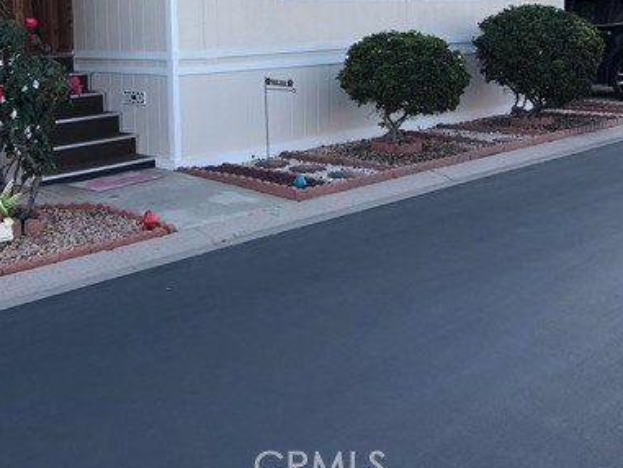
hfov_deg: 40.1
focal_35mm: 47
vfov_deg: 30.2
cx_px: 232
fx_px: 846
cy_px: 97
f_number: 1.8
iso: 20
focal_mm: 3.99
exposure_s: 1/171
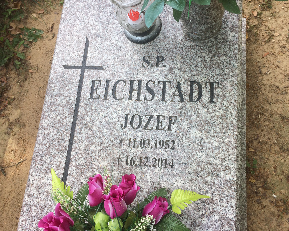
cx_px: 154
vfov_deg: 44.5
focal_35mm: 33
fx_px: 282
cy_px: 107
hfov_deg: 54.2
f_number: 2.2
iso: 32
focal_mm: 4.15
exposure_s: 1/387
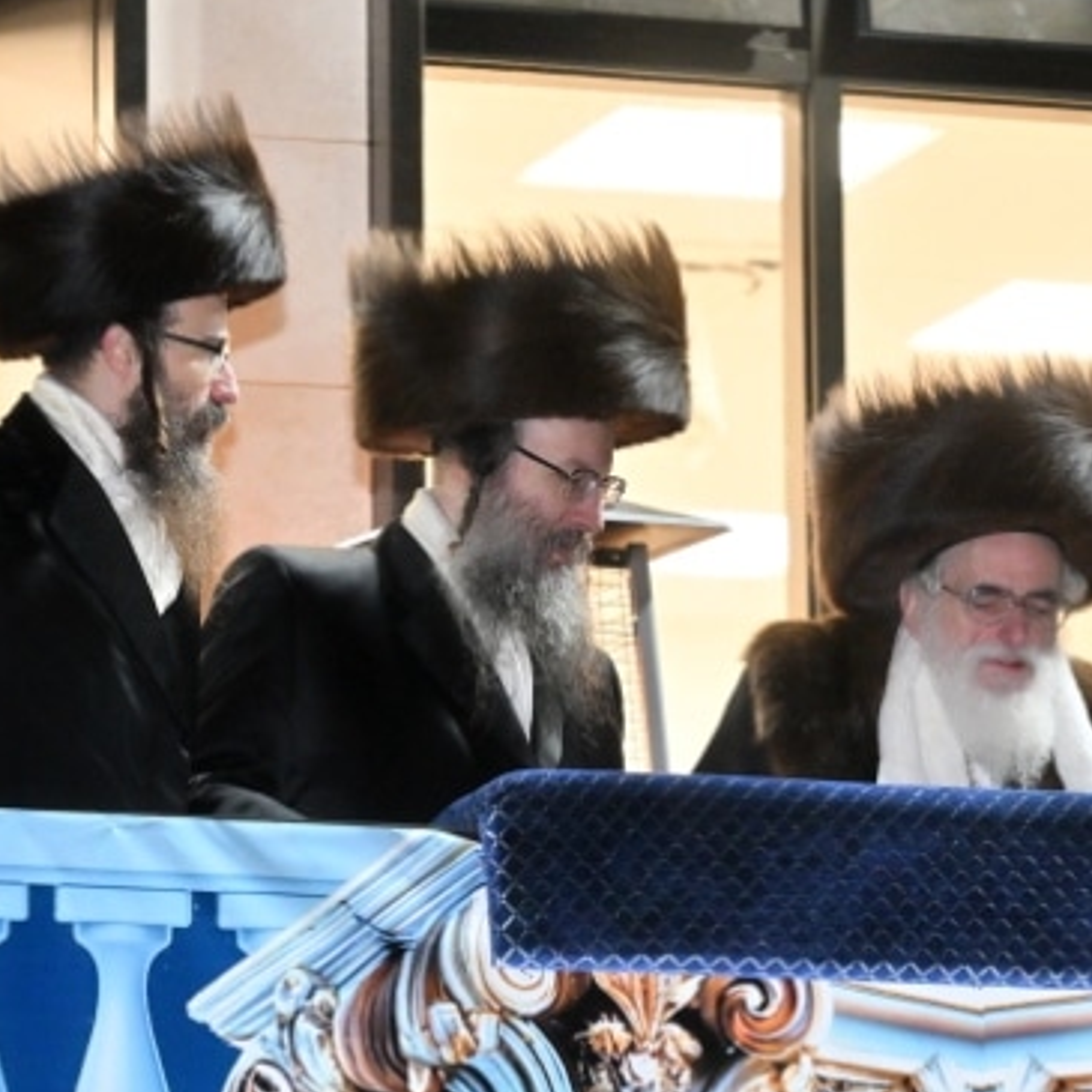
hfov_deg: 6.1
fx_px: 10207
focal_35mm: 286
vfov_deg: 6.1
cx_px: 930
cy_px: 678
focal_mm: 120
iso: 2000
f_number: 4
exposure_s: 1/200
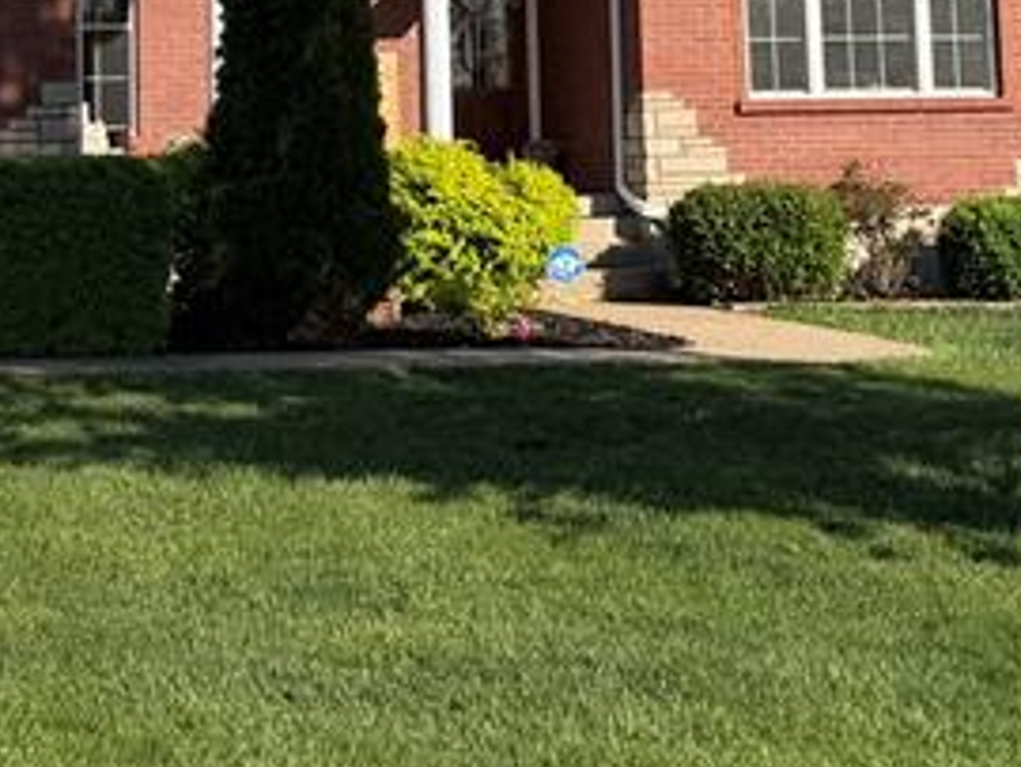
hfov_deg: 21.5
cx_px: 408
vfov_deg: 15.5
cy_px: -204
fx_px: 2686
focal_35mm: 91
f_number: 1.78
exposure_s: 1/3759
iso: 80
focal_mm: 6.76
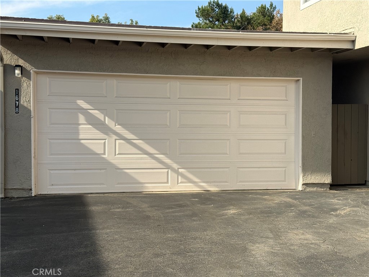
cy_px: 138
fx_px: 512
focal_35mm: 48
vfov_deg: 30.3
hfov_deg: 39.7
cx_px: 184
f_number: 1.78
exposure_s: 1/4329
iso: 80
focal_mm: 6.76
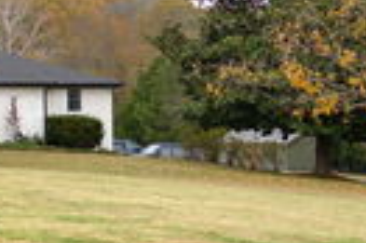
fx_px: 1188
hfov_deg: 16.7
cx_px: -87
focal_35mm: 117
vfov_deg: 11.7
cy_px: 110
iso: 64
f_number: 6.3
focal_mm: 30
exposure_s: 1/30
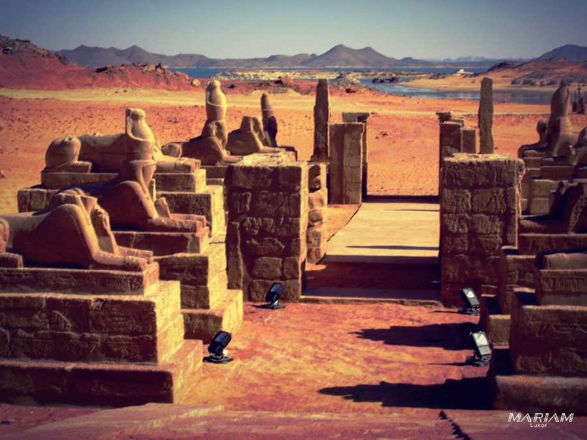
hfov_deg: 25.7
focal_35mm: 76
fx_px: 1289
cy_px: 220
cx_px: 294
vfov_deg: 19.4
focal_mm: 12.5
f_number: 3.6
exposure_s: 1/1054
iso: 50
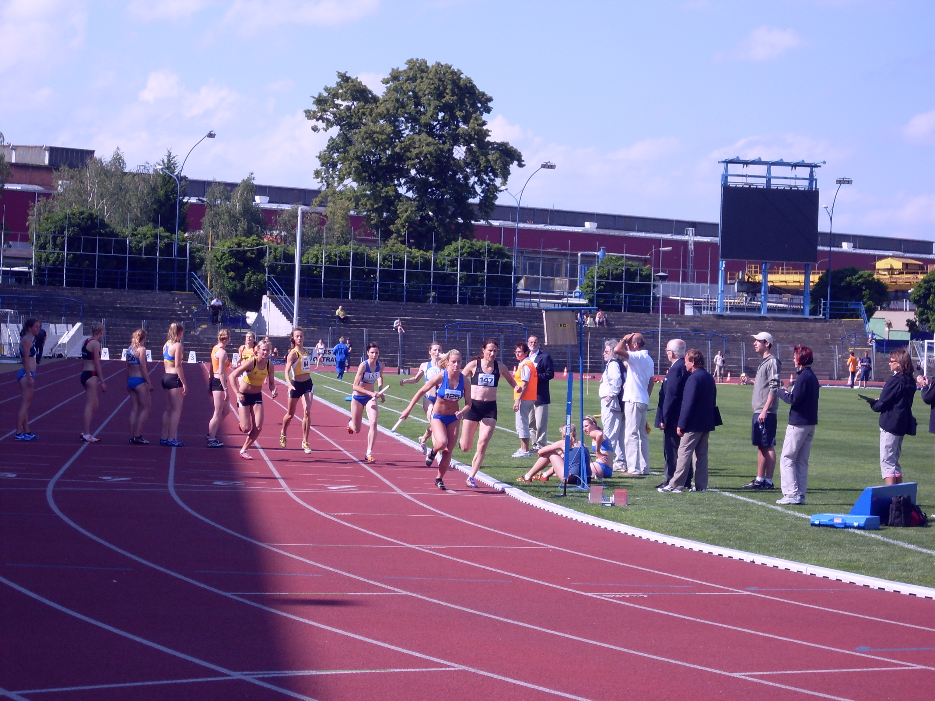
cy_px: 350
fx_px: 2782
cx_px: 468
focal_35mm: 103
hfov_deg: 19.1
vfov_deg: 14.4
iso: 80
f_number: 4.8
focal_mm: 17.1
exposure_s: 1/350
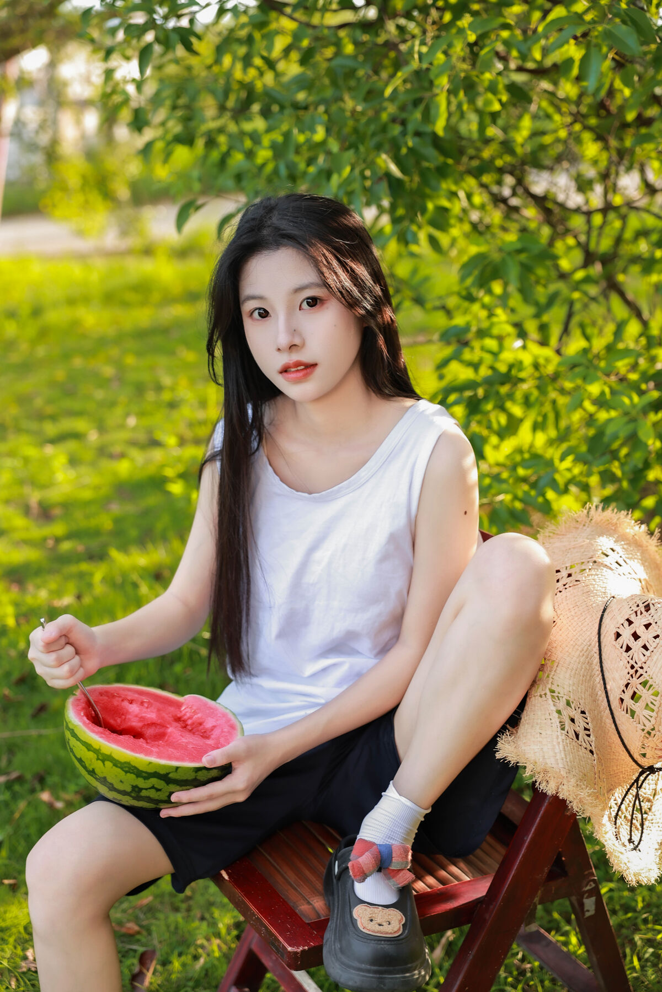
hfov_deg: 27.5
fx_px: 1351
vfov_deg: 40.3
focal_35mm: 49
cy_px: 496
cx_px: 331
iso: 125
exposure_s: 1/160
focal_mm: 50
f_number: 2.8
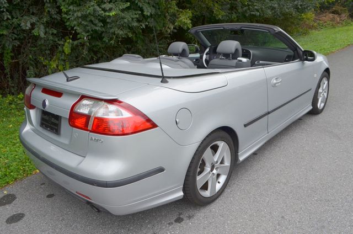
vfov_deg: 43.4
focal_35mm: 30
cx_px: 176
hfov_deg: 62.0
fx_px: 294
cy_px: 117
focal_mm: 20
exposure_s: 1/250
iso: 160
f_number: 8
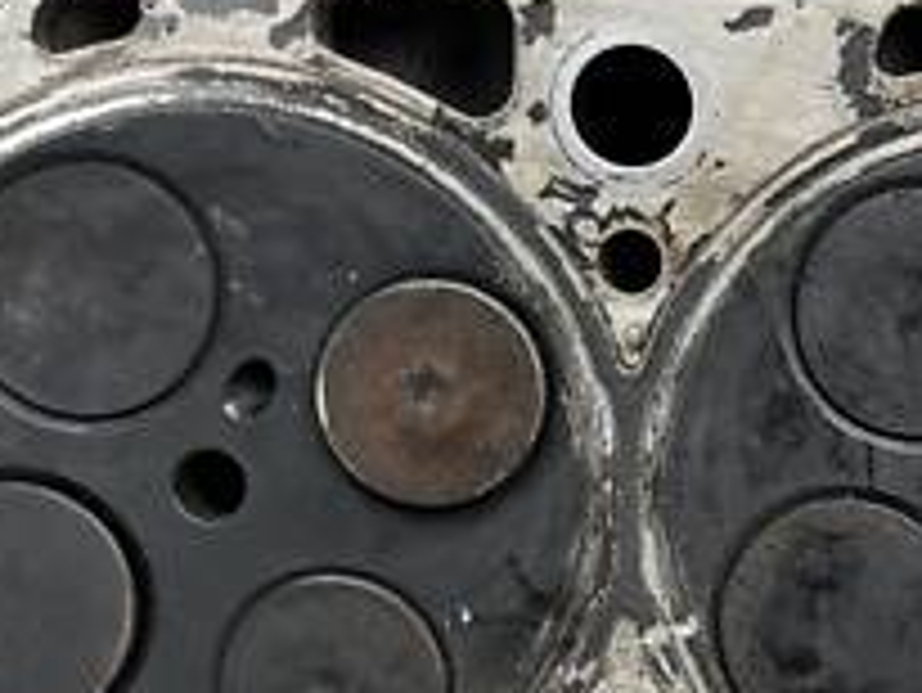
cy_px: 441
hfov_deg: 22.6
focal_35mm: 81
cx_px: 1048
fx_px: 2159
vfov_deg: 18.2
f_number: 1.6
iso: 50
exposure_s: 1/370
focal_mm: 5.1
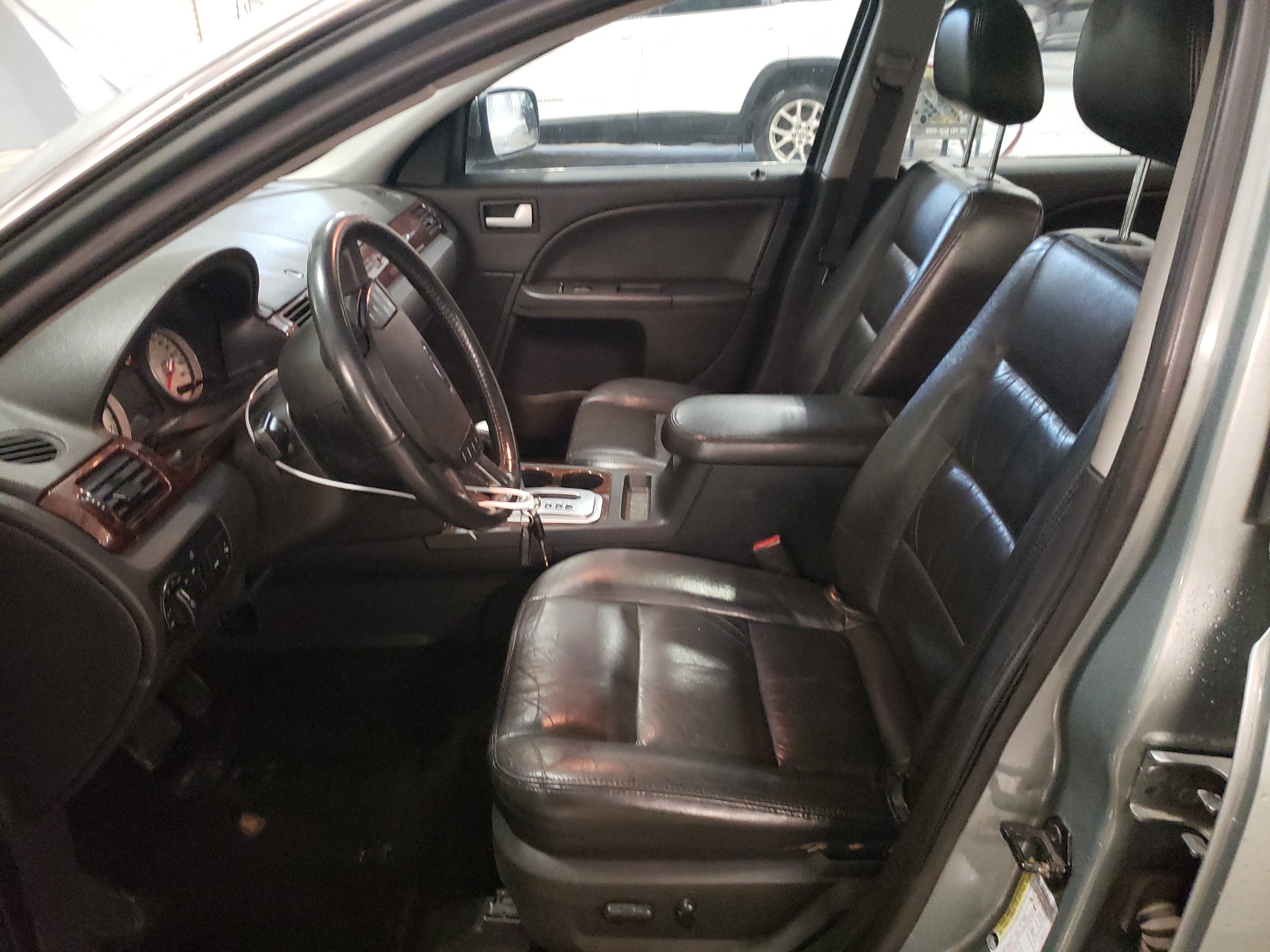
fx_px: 954
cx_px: 635
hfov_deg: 67.3
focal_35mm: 26
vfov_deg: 53.1
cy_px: 476
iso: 661
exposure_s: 1/24
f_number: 1.5
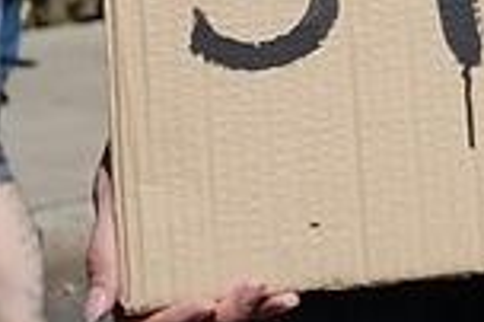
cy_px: -593
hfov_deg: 6.4
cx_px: 1462
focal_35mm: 292
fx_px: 3922
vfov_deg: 4.5
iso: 200
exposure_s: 1/2900
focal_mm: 27
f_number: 3.2
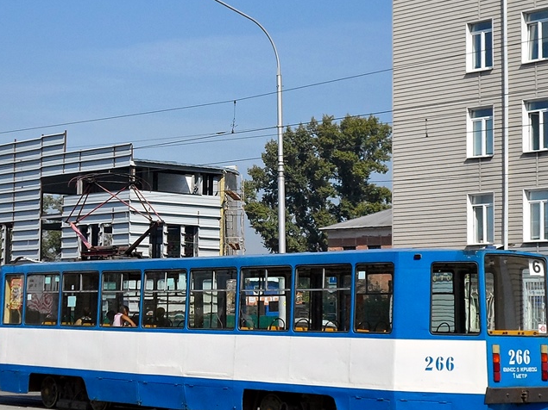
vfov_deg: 21.4
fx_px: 1076
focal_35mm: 68
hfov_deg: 28.6
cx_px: 275
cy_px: 93
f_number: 3
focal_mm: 6.5
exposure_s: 1/1500
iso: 80
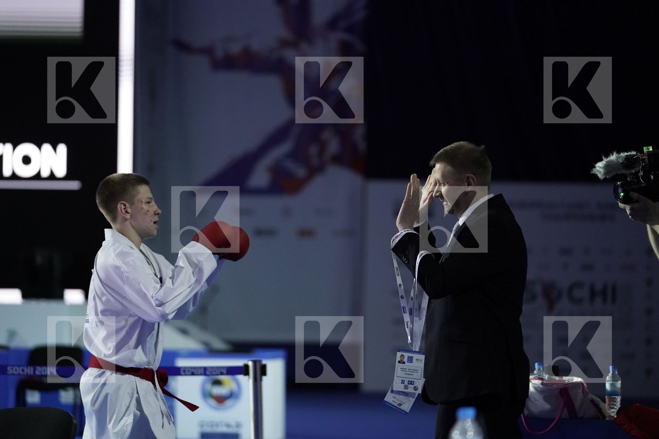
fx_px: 2508
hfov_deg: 15.0
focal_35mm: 137
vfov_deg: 10.0
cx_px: 330
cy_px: 220
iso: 6400
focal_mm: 137
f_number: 2.8
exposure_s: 1/1000
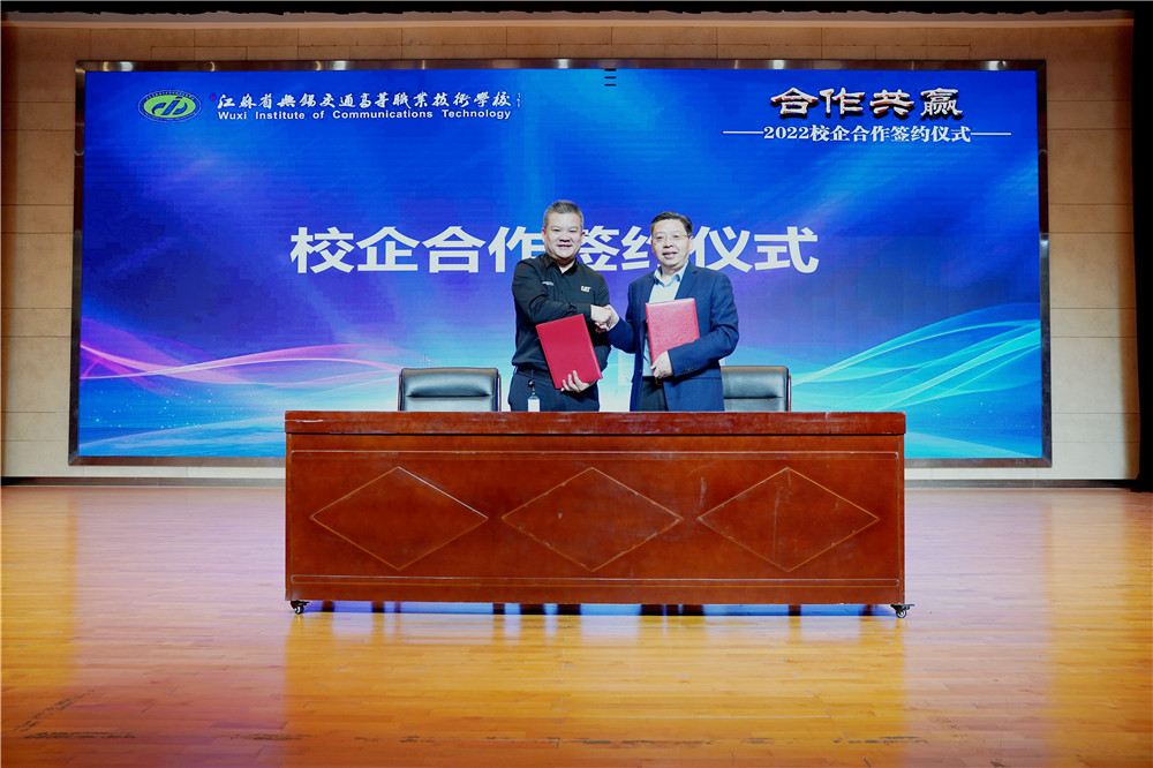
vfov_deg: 41.6
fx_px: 1012
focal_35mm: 32
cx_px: 576
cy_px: 384
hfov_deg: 59.4
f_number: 4
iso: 320
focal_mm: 31.6
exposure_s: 1/160
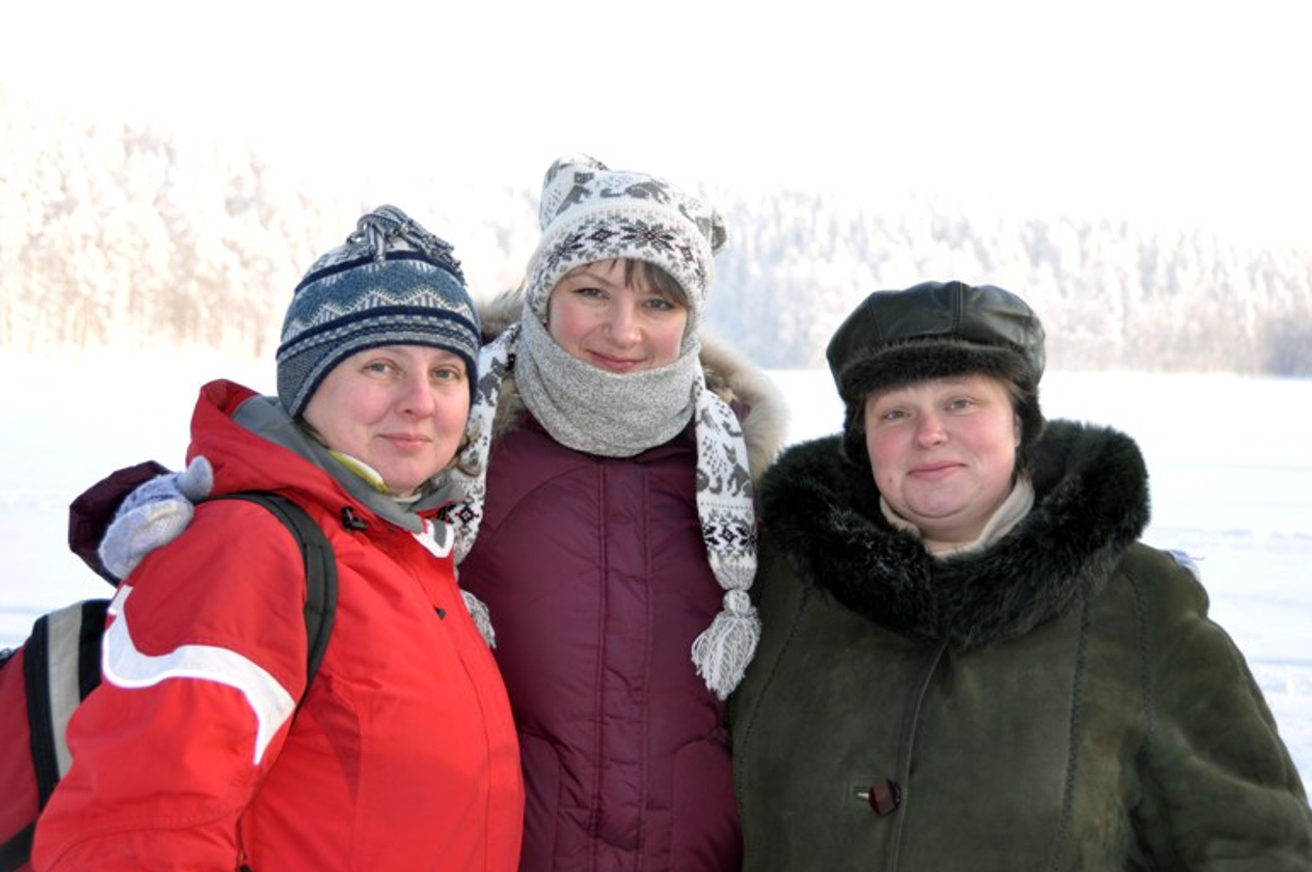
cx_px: 656
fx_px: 2403
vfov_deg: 20.6
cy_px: 436
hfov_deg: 30.5
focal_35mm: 66
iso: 200
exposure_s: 1/125
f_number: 4.5
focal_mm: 44
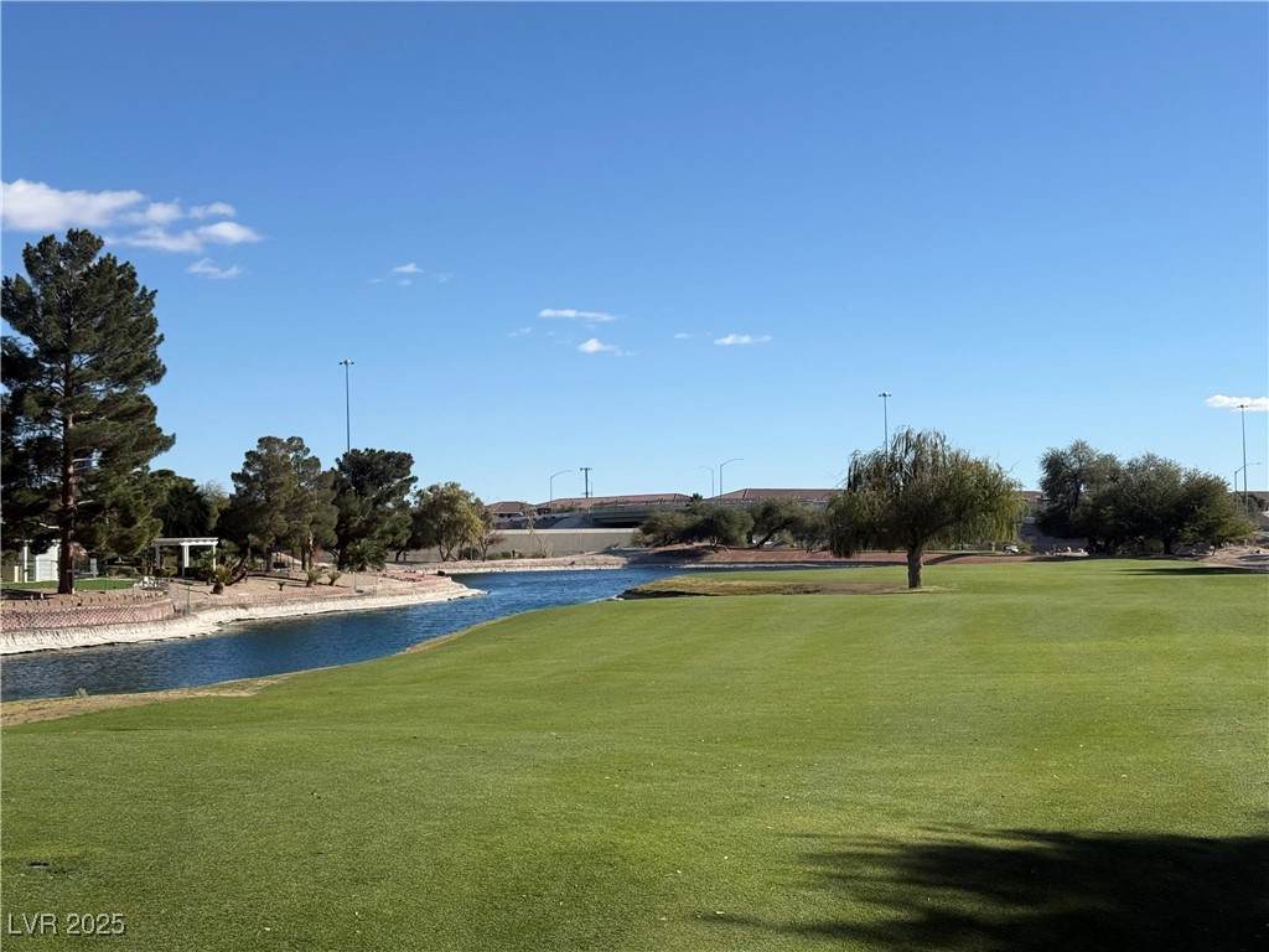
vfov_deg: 30.3
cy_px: 476
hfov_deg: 39.7
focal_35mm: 48
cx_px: 634
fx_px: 1760
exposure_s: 1/8772
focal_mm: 6.76
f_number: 1.78
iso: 80
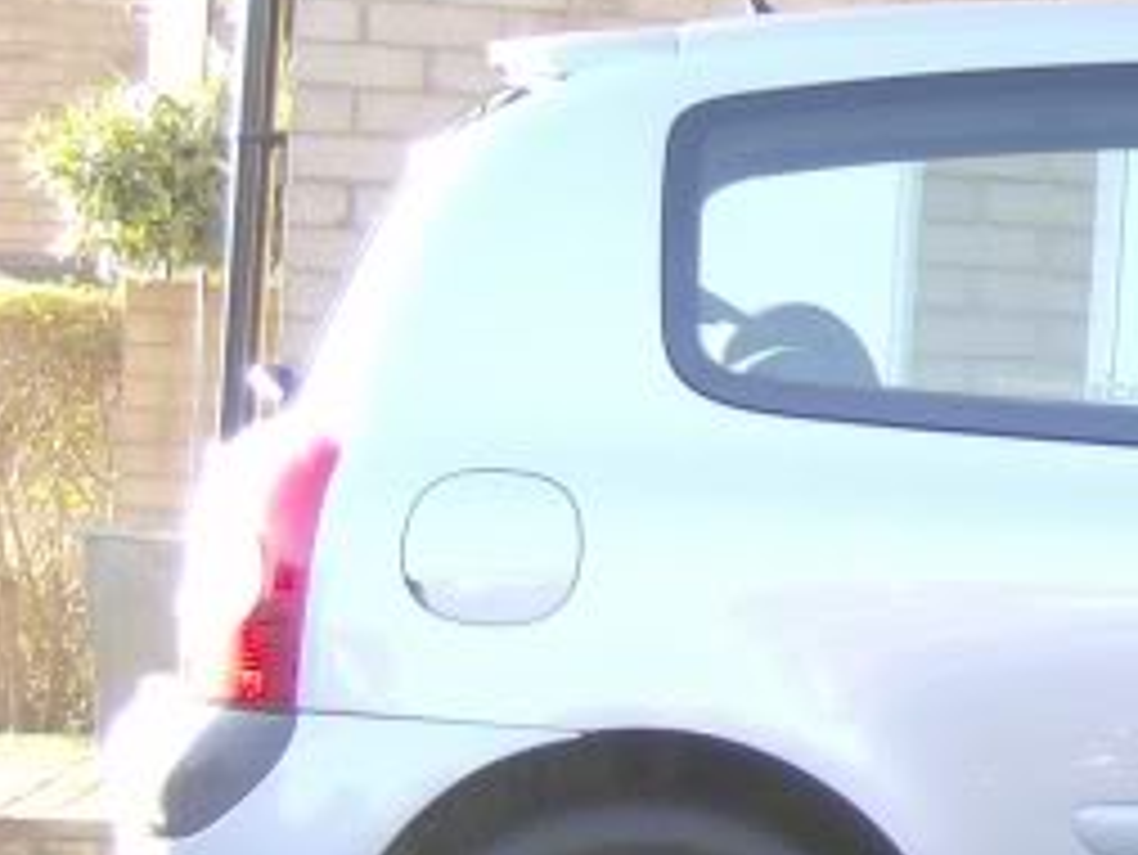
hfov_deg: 15.7
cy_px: 639
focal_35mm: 114
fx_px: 3750
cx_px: 1790
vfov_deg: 13.0
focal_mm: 6
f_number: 2.8
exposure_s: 1/102
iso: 100
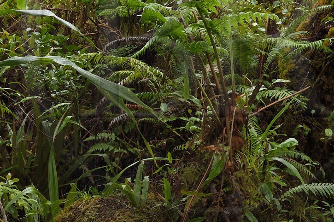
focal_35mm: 64
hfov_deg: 31.3
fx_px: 593
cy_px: 43
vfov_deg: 20.9
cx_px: 209
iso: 1000
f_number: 11
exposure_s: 1/160
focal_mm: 29
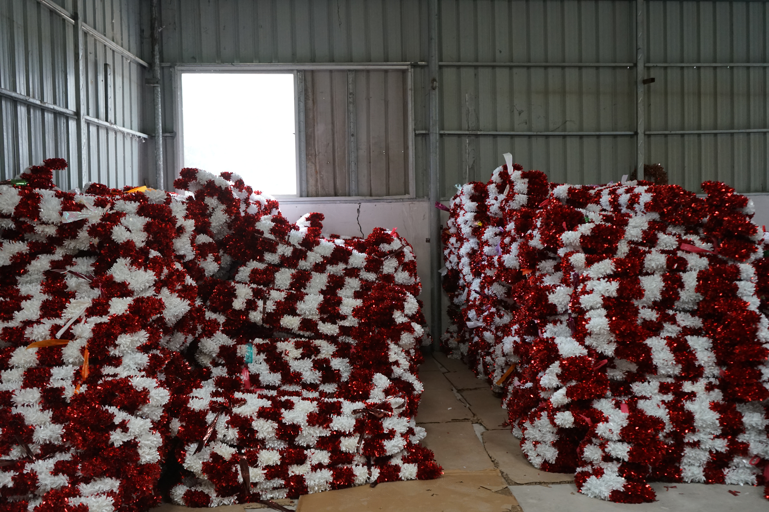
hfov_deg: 55.8
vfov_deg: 38.9
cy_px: 256
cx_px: 384
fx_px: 726
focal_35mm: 34
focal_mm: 34
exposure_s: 1/160
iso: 2000
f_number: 4
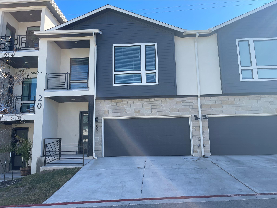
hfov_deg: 67.3
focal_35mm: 26
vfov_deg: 53.1
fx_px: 208
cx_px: 138
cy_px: 104
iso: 32
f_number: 1.6
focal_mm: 5.1
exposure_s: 1/1534
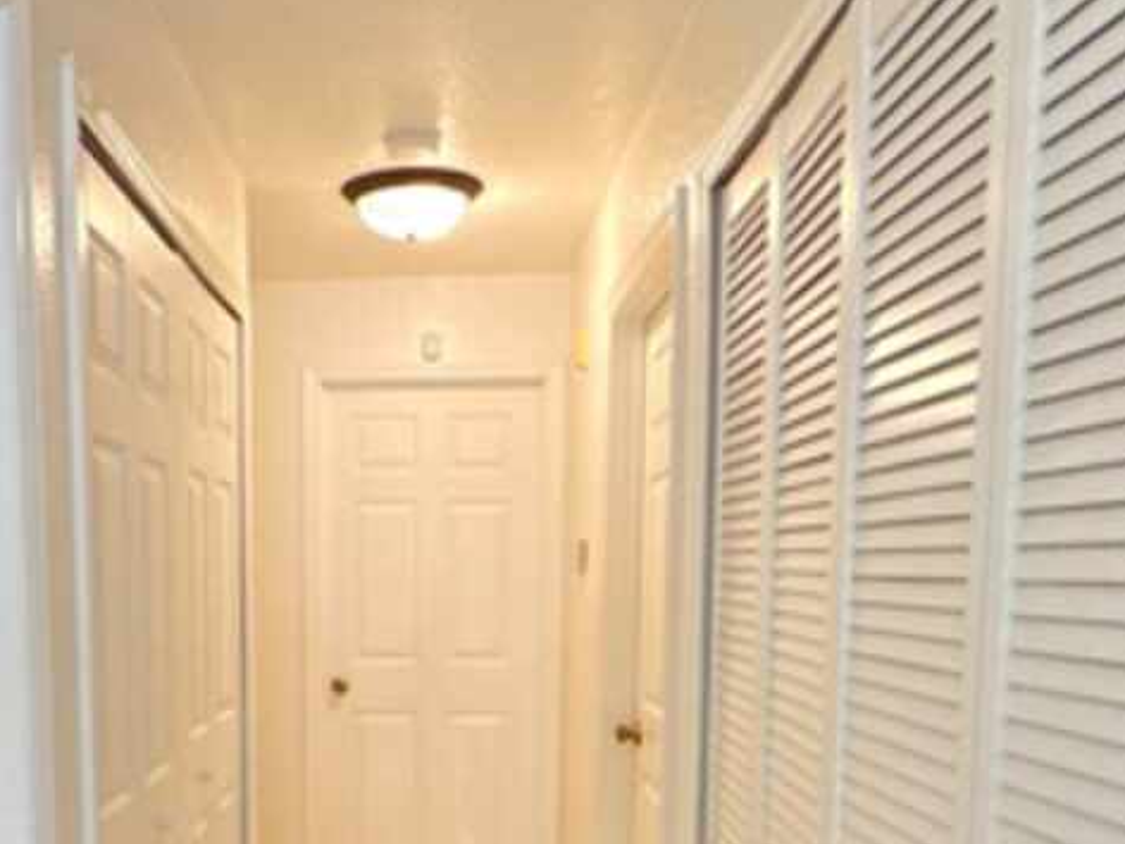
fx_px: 1235
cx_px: 341
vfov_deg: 36.1
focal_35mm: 38
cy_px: 710
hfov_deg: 47.8
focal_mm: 2.22
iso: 800
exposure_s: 1/40
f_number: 2.2
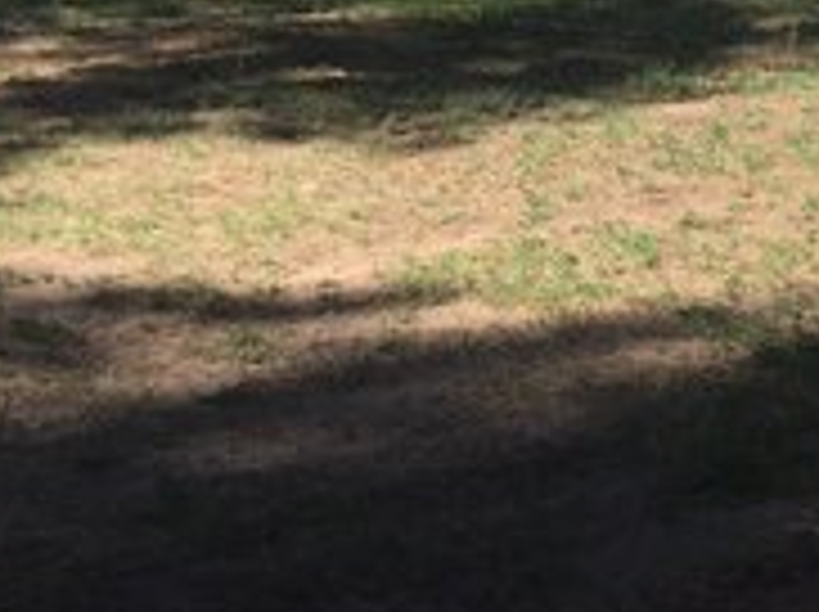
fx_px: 2008
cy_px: -184
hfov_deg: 22.1
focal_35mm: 85
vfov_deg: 16.4
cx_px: 848
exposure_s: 1/1099
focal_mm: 4.15
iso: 32
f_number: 2.2
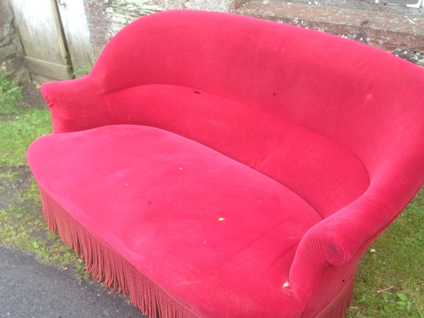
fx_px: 502
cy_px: 195
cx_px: 228
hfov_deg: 45.7
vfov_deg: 35.0
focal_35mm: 41
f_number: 2.4
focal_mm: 4.12
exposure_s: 1/120
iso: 50
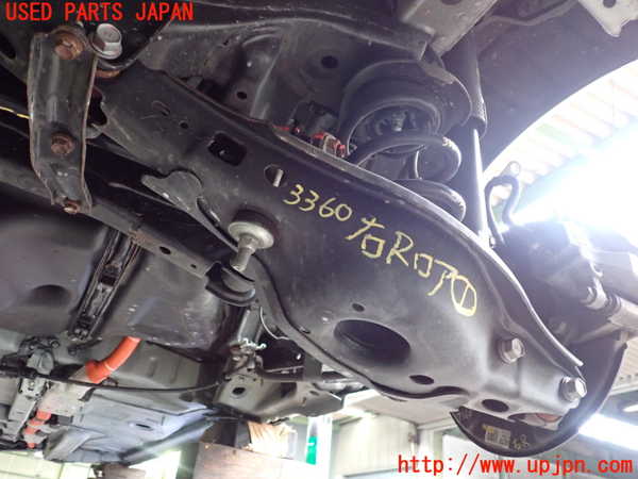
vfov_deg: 46.8
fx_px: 553
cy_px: 240
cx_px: 319
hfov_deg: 60.0
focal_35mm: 30
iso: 800
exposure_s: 1/25
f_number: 2.3
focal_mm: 5.4
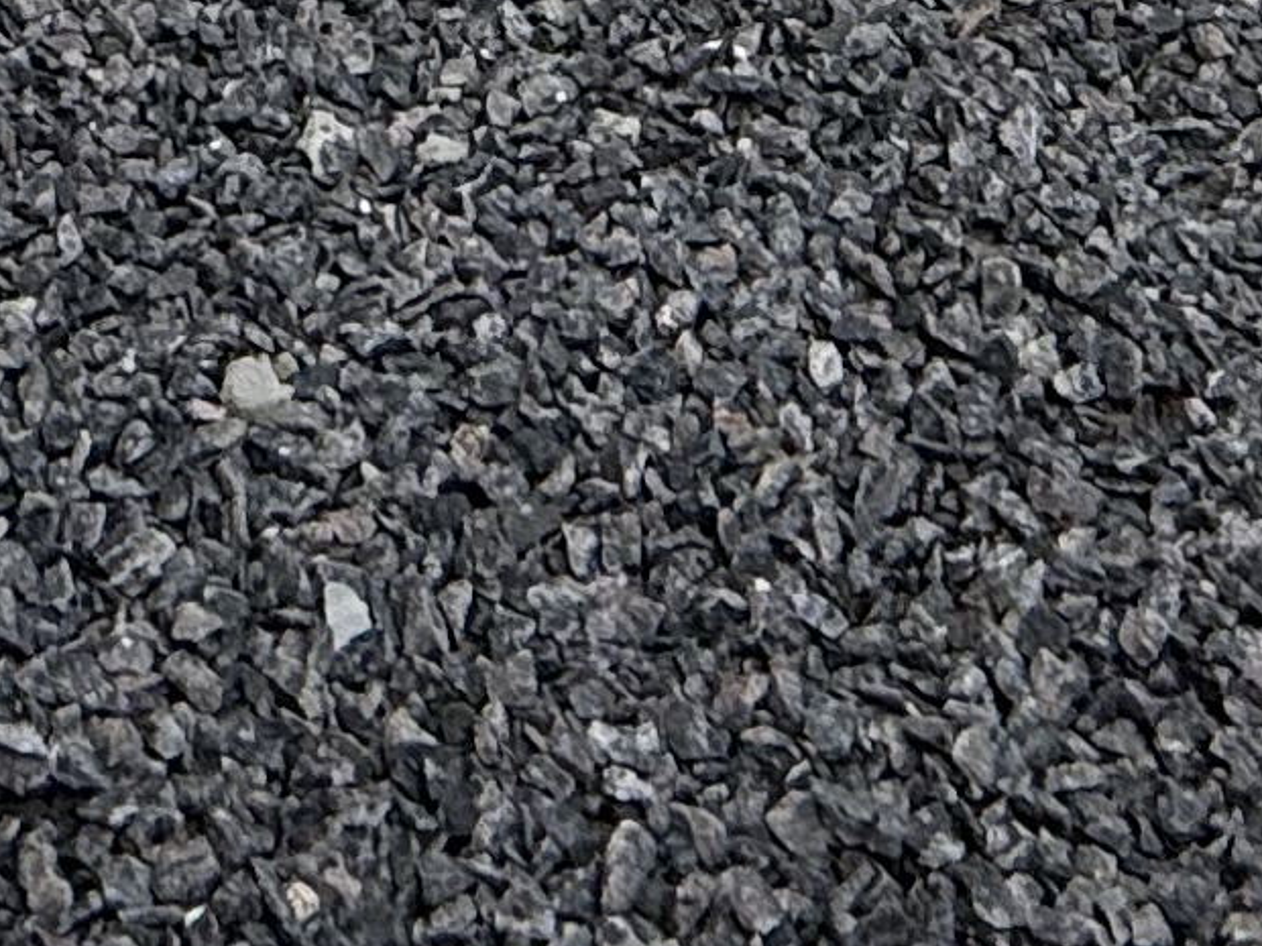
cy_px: -1666
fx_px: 3318
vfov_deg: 11.6
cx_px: 480
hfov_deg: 21.5
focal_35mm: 91
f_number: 2.2
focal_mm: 2.22
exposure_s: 1/1235
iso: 50
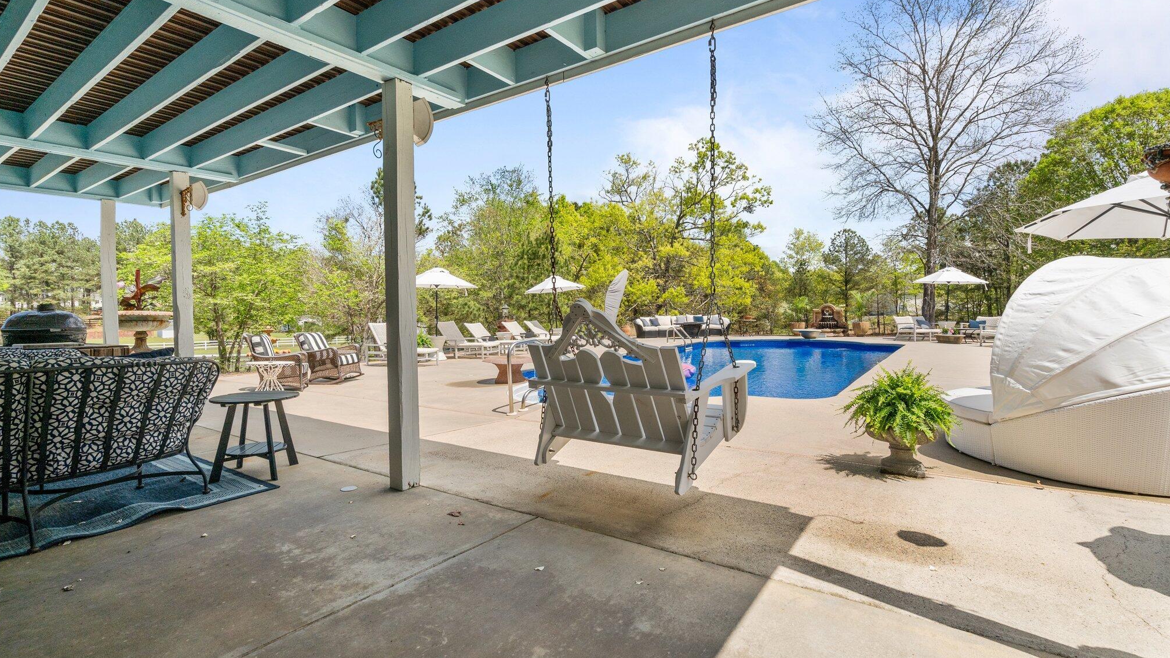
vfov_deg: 63.9
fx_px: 527
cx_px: 585
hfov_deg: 95.9
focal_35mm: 17
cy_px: 315
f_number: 8
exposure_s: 1/2000
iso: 500
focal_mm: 16
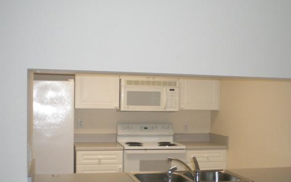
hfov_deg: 39.3
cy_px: 124
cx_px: 182
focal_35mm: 51
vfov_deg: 25.2
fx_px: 405
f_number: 3.1
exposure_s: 1/60
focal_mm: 6.3
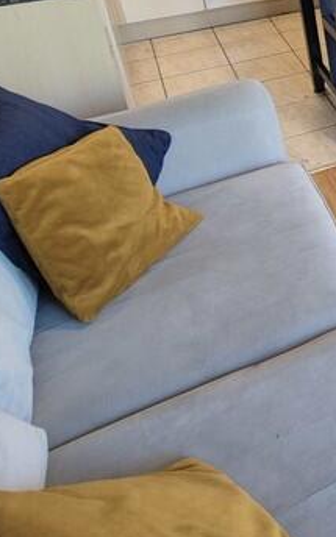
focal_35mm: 41
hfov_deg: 21.6
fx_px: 601
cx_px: 589
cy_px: 45
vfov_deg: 43.6
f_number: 2.2
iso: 125
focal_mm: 2.2
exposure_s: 1/50
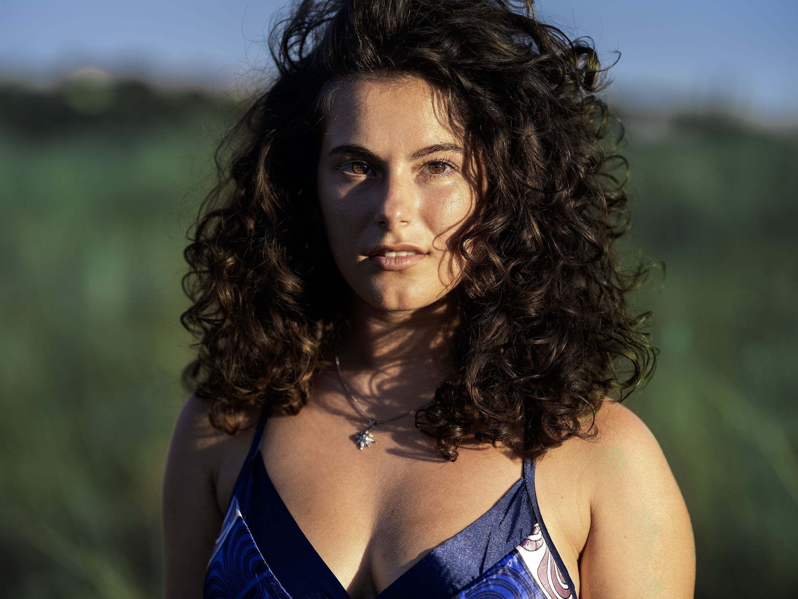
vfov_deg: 16.2
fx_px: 2098
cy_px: 303
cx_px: 395
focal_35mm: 91
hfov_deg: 21.5
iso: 100
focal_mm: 105
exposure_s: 1/500
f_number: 2.5
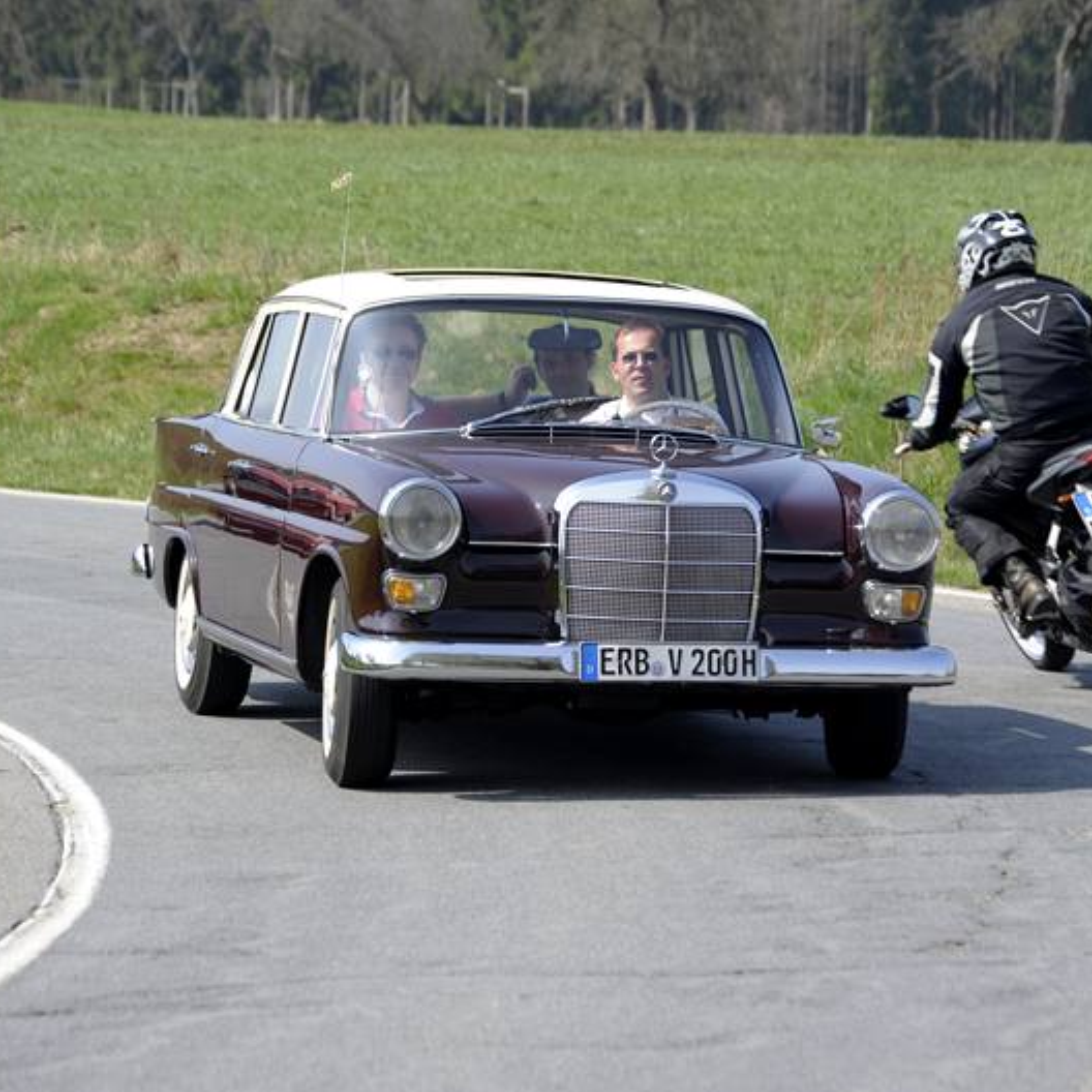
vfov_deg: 9.1
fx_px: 6888
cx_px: 571
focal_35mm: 193
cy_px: 548
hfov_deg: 9.1
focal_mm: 150
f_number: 8
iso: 200
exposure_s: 1/320
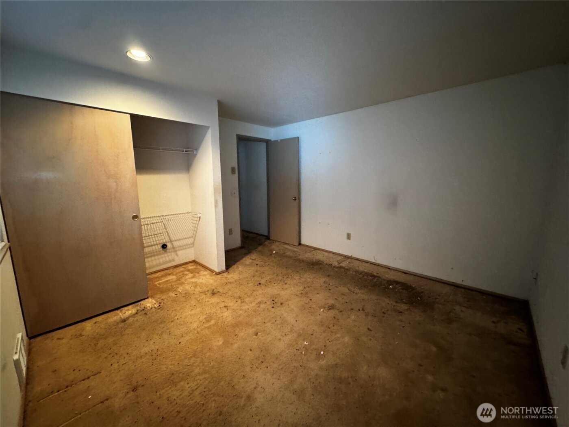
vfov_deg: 85.7
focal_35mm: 14
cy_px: 214
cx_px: 284
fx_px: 230
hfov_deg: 102.1
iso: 1000
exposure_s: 1/40
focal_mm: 2.22
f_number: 2.2
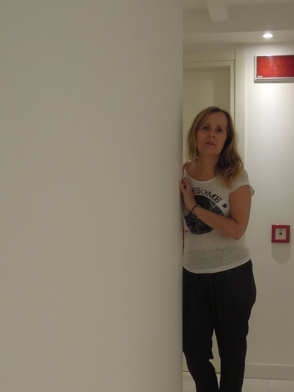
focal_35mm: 46
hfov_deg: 31.2
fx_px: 521
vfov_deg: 40.8
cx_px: 199
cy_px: 256
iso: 160
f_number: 2.8
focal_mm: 4.3
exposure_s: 1/40
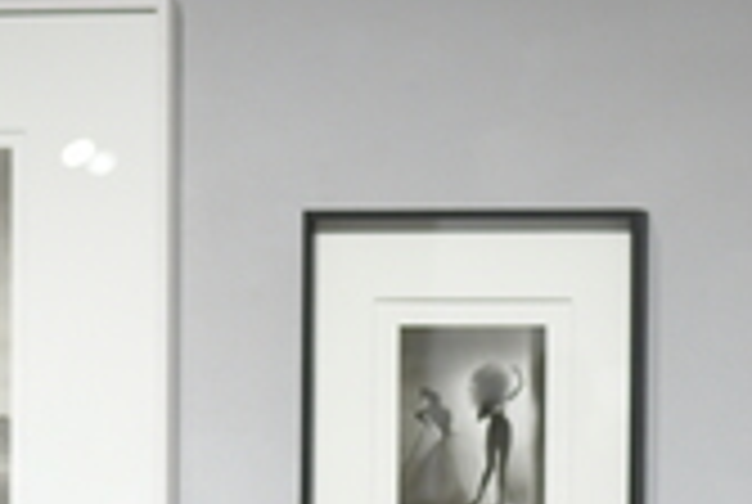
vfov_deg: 5.1
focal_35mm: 269
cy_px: 716
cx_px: 329
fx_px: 5629
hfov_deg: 7.6
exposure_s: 1/320
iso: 1250
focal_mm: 50
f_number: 2.8
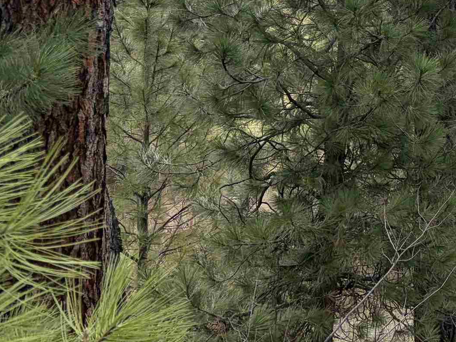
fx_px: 1001
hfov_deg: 22.6
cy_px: -142
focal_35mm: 76
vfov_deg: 17.7
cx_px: 610
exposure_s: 1/402
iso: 50
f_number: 1.6
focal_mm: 5.96
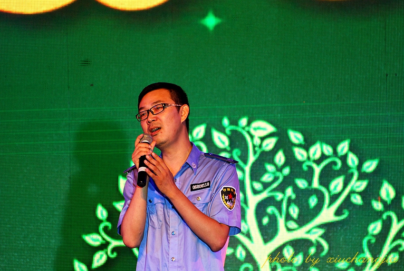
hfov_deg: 4.6
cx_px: 202
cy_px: 136
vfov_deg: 3.1
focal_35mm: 450
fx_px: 5056
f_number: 5.6
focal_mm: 300
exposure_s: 1/90
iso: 800
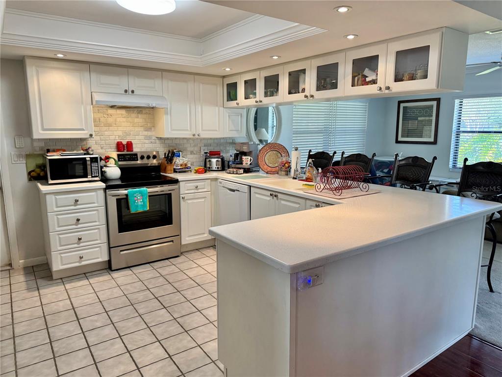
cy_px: 188
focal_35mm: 24
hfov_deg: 71.6
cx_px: 251
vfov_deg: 56.8
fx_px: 348
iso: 160
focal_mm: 6.76
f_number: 1.78
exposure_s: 1/120
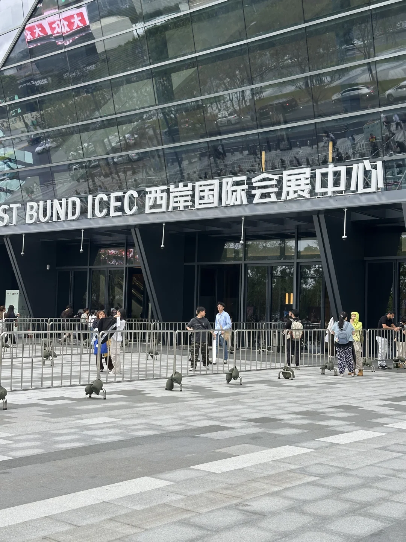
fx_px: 751
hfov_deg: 30.3
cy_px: 271
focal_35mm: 48
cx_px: 203
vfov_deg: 39.7
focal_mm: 6.86
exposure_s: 1/364
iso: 64
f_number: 1.78
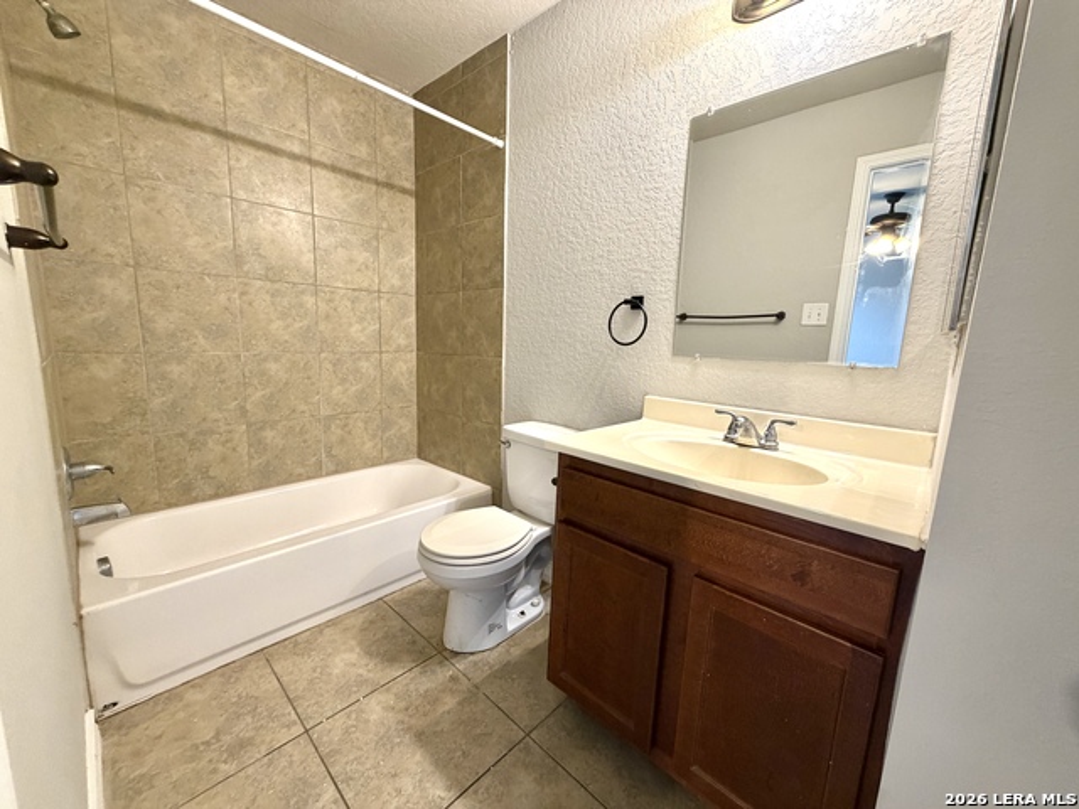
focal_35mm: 14
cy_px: 404
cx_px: 540
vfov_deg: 85.7
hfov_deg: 102.1
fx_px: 436
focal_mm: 2.22
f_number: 2.2
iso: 250
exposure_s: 1/60
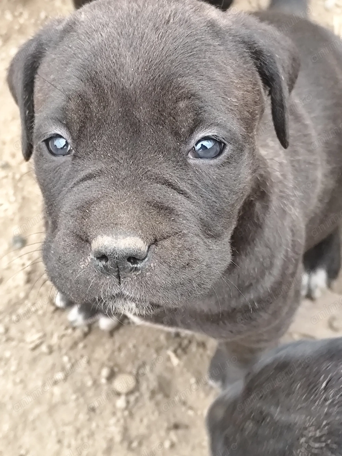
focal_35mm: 79
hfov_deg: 18.7
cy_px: 228
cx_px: 171
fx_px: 1041
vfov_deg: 24.7
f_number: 1.65
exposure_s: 1/50
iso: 320
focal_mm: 6.14
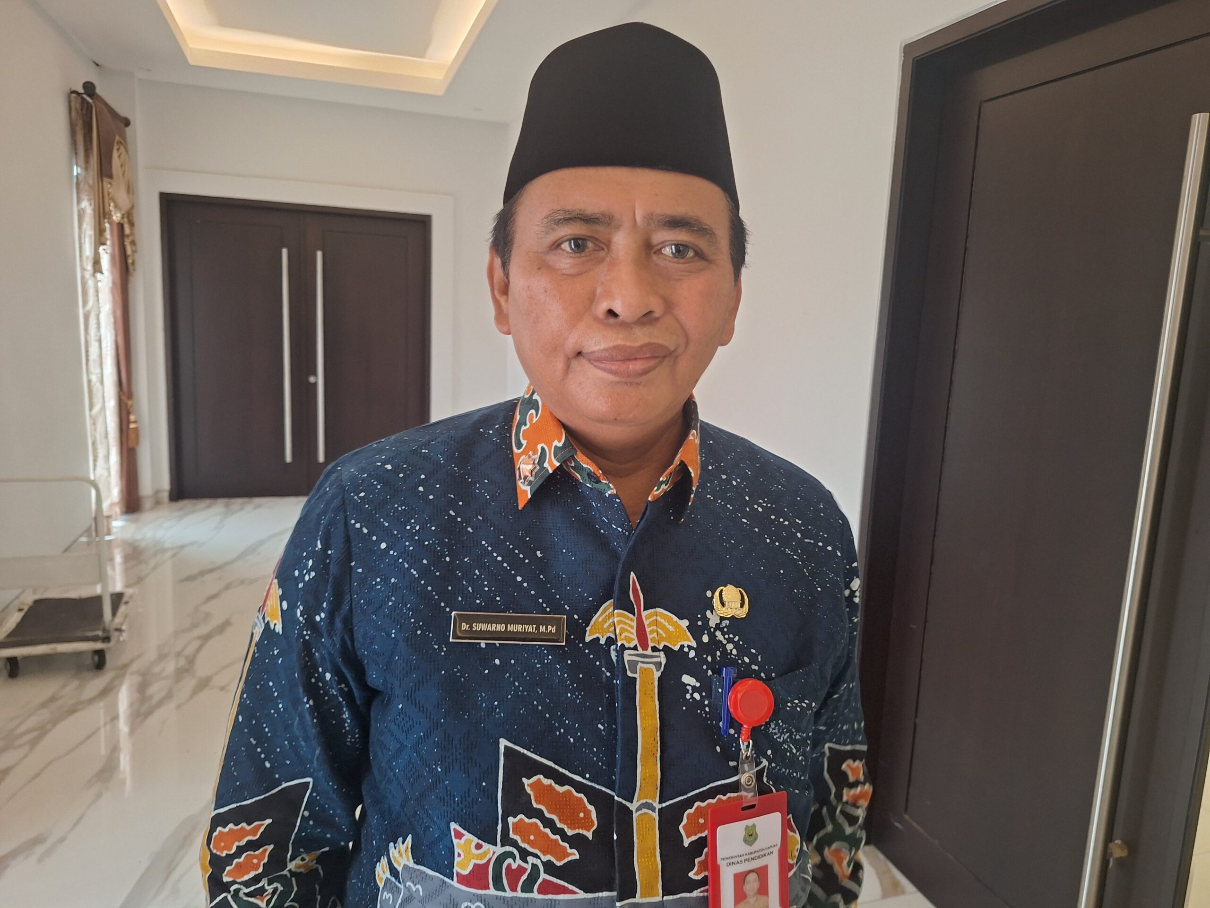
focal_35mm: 23
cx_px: 605
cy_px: 454
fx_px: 804
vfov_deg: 58.9
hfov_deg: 73.9
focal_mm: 5.54
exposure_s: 1/25
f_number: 1.8
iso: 250
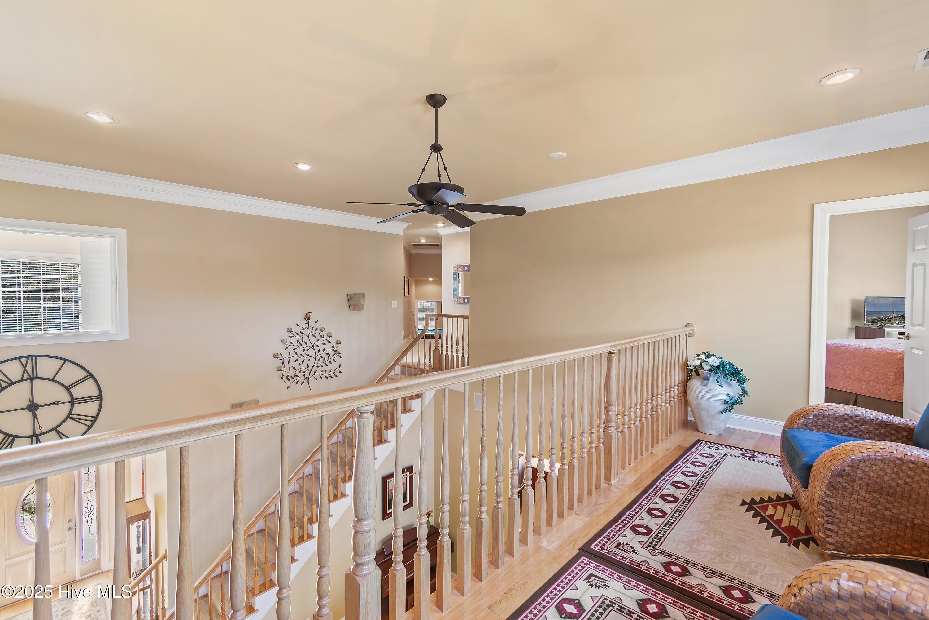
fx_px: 387
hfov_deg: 100.4
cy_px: 310
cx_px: 464
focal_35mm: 15
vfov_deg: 77.3
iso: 100
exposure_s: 1/1.25
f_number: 4.5
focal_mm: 10
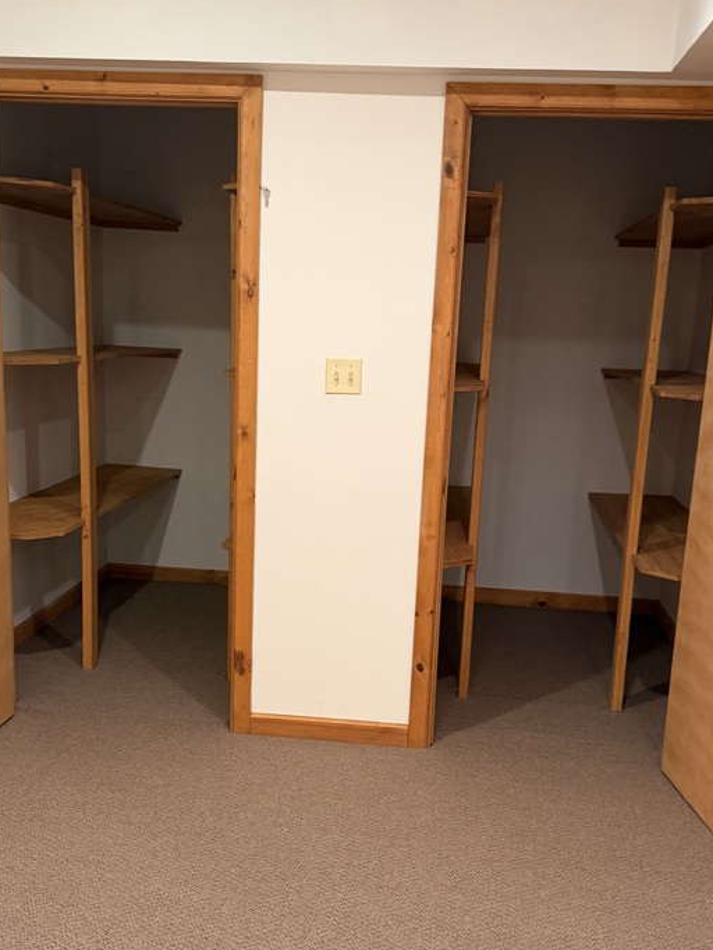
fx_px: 1043
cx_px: 344
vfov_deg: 48.8
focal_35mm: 38
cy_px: 553
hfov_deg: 37.7
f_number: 1.78
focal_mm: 6.76
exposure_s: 1/60
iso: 320
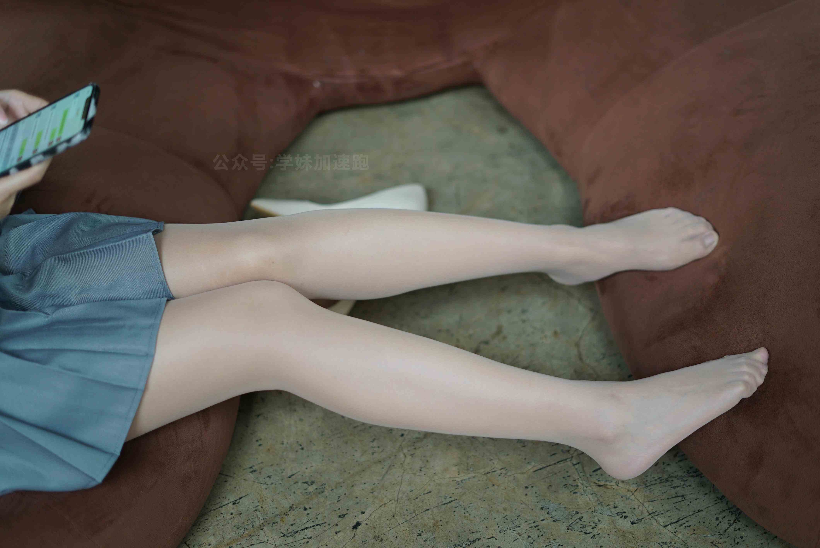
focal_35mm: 50
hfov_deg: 39.6
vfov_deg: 27.0
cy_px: 274
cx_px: 410
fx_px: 1139
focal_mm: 50
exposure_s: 1/80
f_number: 1.8
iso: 200
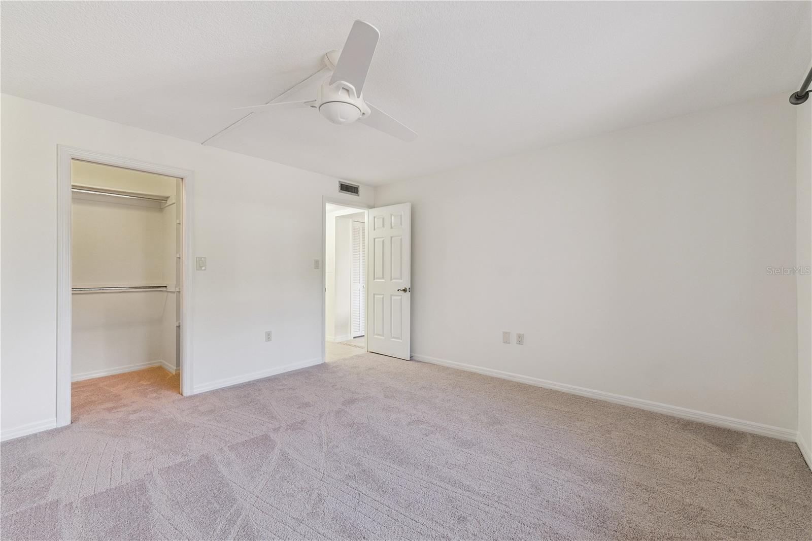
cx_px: 406
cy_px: 270
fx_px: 338
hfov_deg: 100.4
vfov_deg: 77.3
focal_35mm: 15
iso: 400
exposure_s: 1/15
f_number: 9
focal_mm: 10
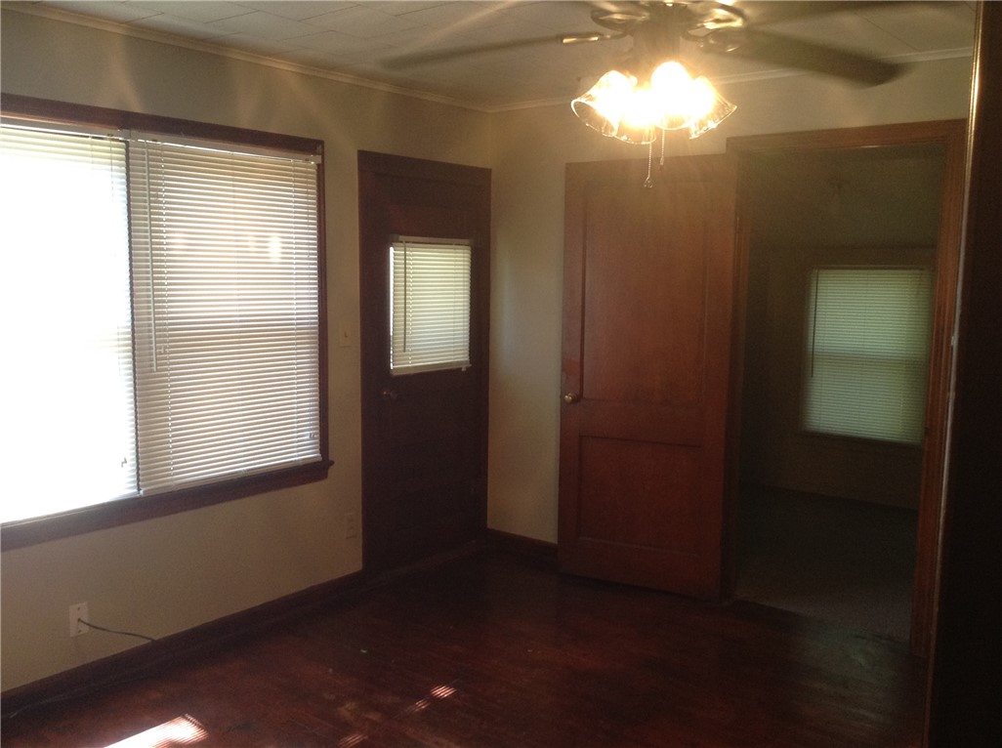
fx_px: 954
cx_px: 501
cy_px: 374
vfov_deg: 42.8
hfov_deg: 55.4
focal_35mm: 33
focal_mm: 3.3
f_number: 2.4
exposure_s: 1/25
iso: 80
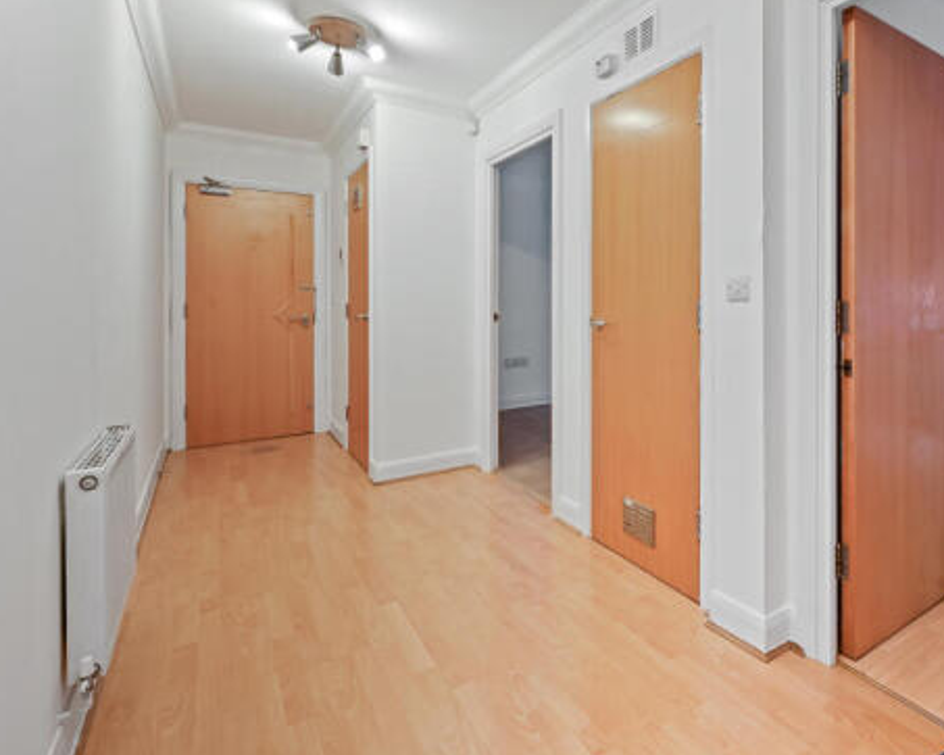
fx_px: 531
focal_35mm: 19
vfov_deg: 70.3
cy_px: 314
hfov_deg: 81.3
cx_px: 604
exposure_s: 1/1.67
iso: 250
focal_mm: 14
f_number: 8
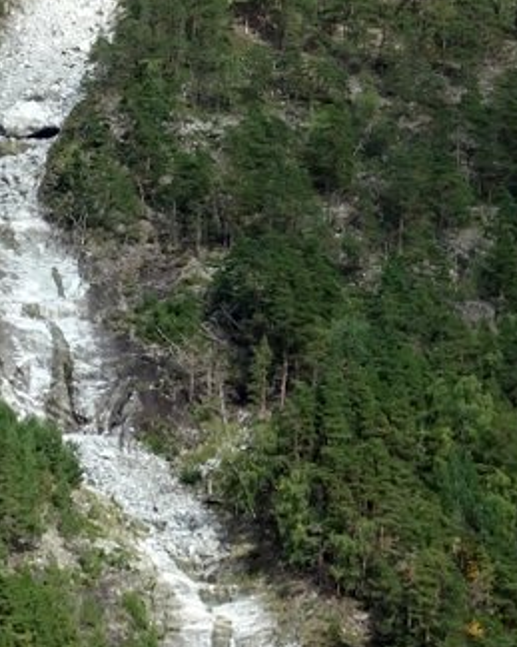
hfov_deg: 5.4
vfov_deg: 6.6
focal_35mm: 289
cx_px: 162
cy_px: -130
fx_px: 5530
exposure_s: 1/250
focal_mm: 13.69
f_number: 5
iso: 80
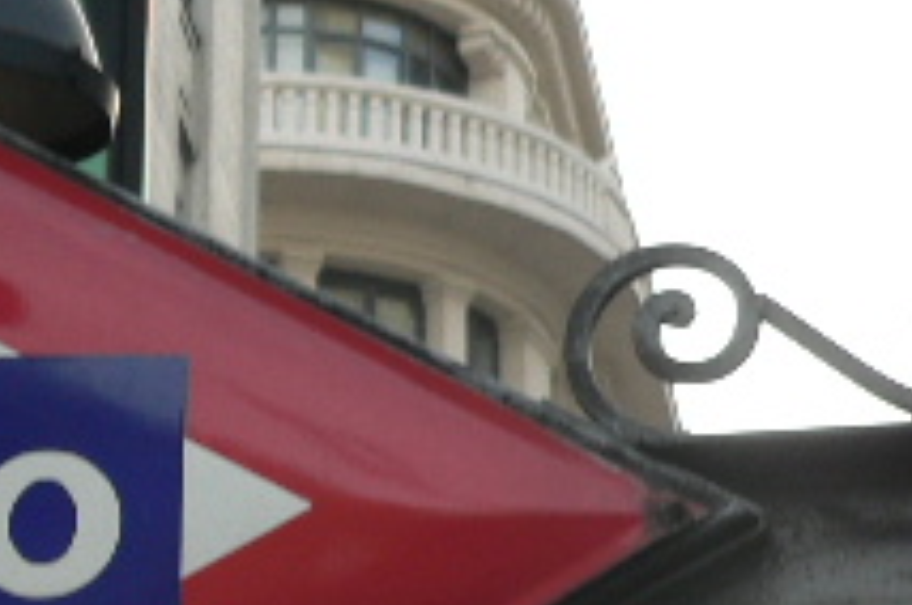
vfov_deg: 5.7
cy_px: 537
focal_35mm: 240
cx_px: -166
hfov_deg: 8.5
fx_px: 6071
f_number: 2.8
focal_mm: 12.9
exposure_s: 1/80
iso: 80
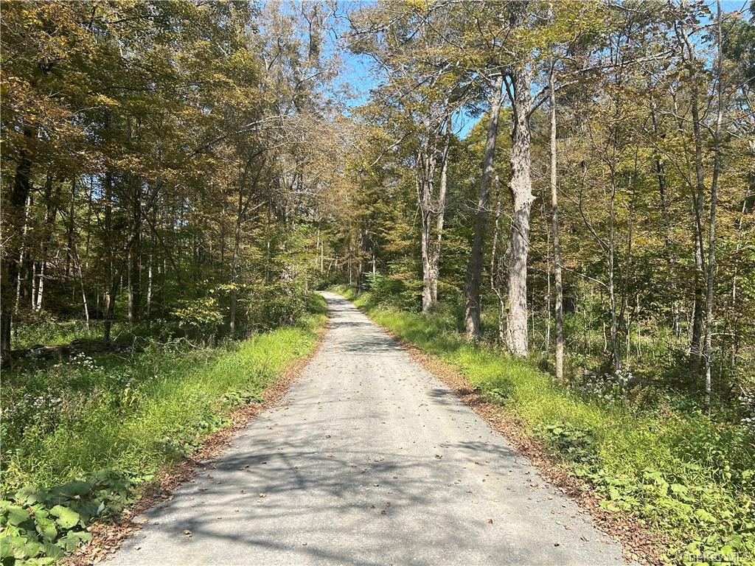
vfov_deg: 53.1
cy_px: 283
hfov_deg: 67.3
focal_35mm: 26
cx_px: 378
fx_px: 567
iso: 50
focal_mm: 5.7
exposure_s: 1/1575
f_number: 1.5
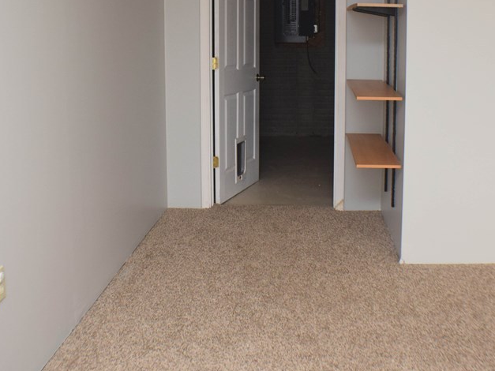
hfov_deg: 32.1
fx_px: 858
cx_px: 283
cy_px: 104
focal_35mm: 60
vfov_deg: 24.2
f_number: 4.5
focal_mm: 24
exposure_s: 1/80
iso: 800
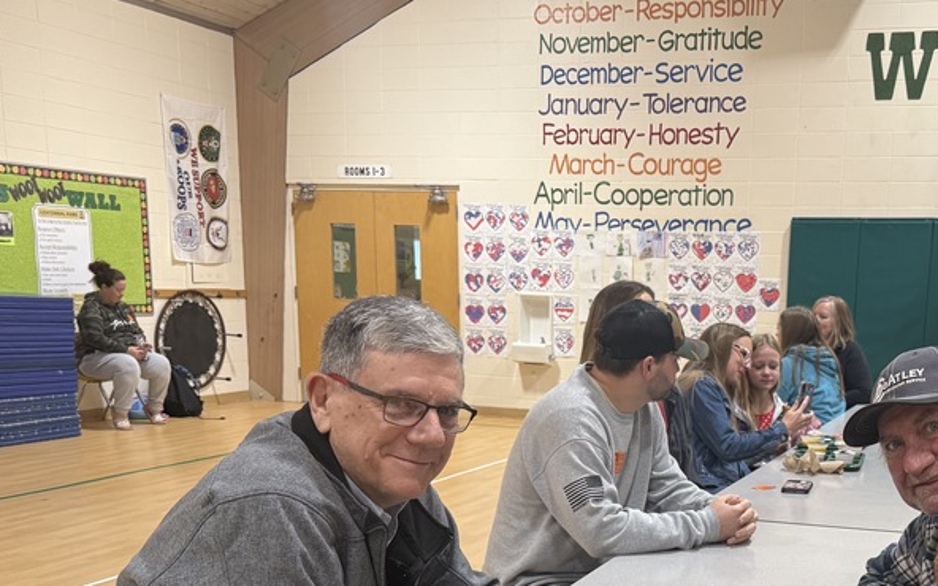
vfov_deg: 28.3
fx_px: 1125
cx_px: 680
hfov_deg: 44.1
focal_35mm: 44
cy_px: 508
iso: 160
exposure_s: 1/121
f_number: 1.78
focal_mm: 6.76
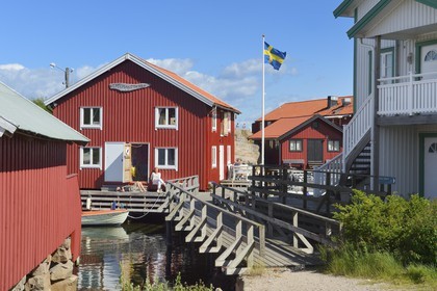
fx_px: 753
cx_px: 218
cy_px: 146
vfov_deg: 21.9
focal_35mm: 62
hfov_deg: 32.4
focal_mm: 62
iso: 200
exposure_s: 1/250
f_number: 13
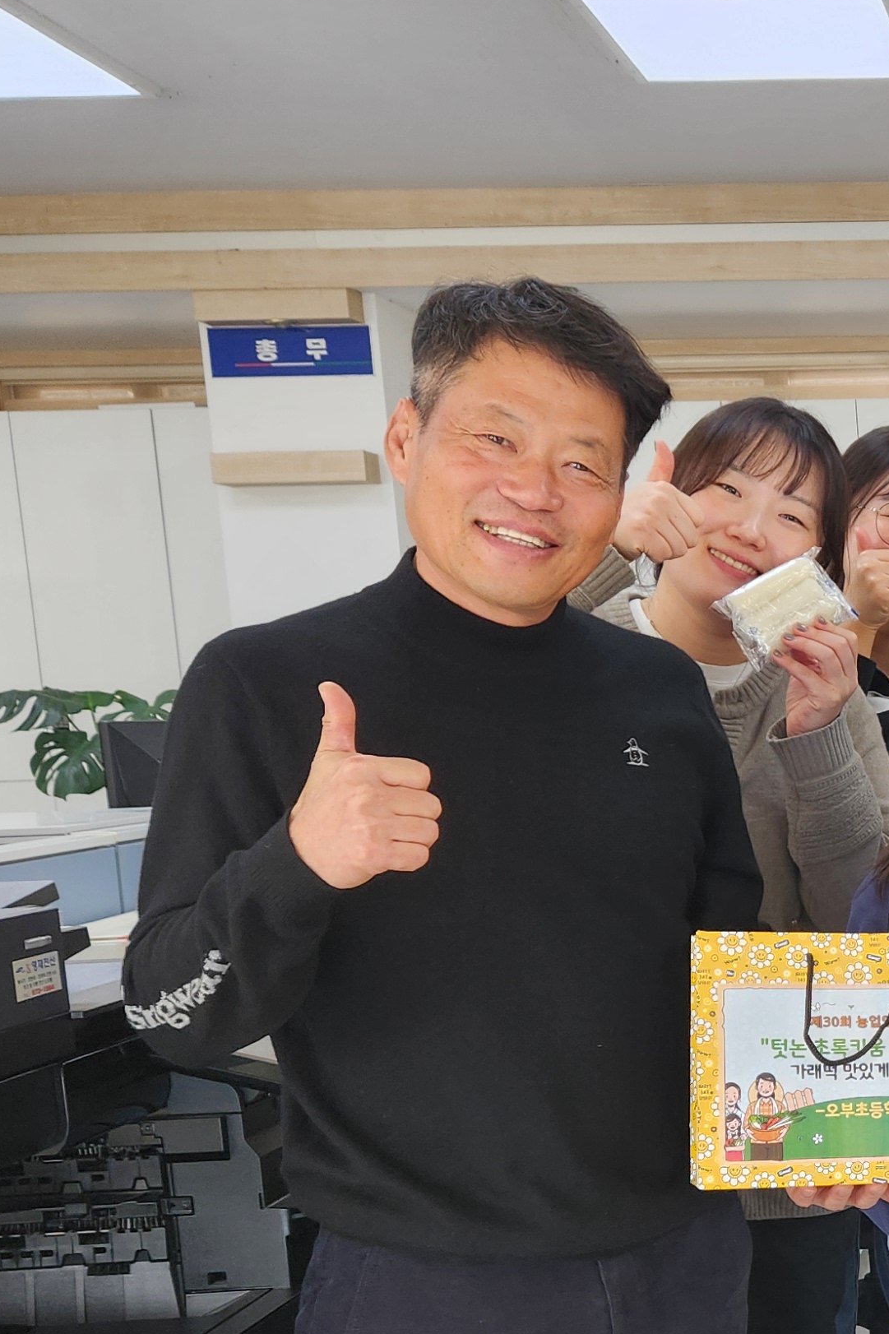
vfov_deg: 33.4
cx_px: 1308
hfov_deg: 20.0
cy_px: 958
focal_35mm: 59
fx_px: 2186
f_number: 1.8
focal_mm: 5.4
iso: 80
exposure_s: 1/120
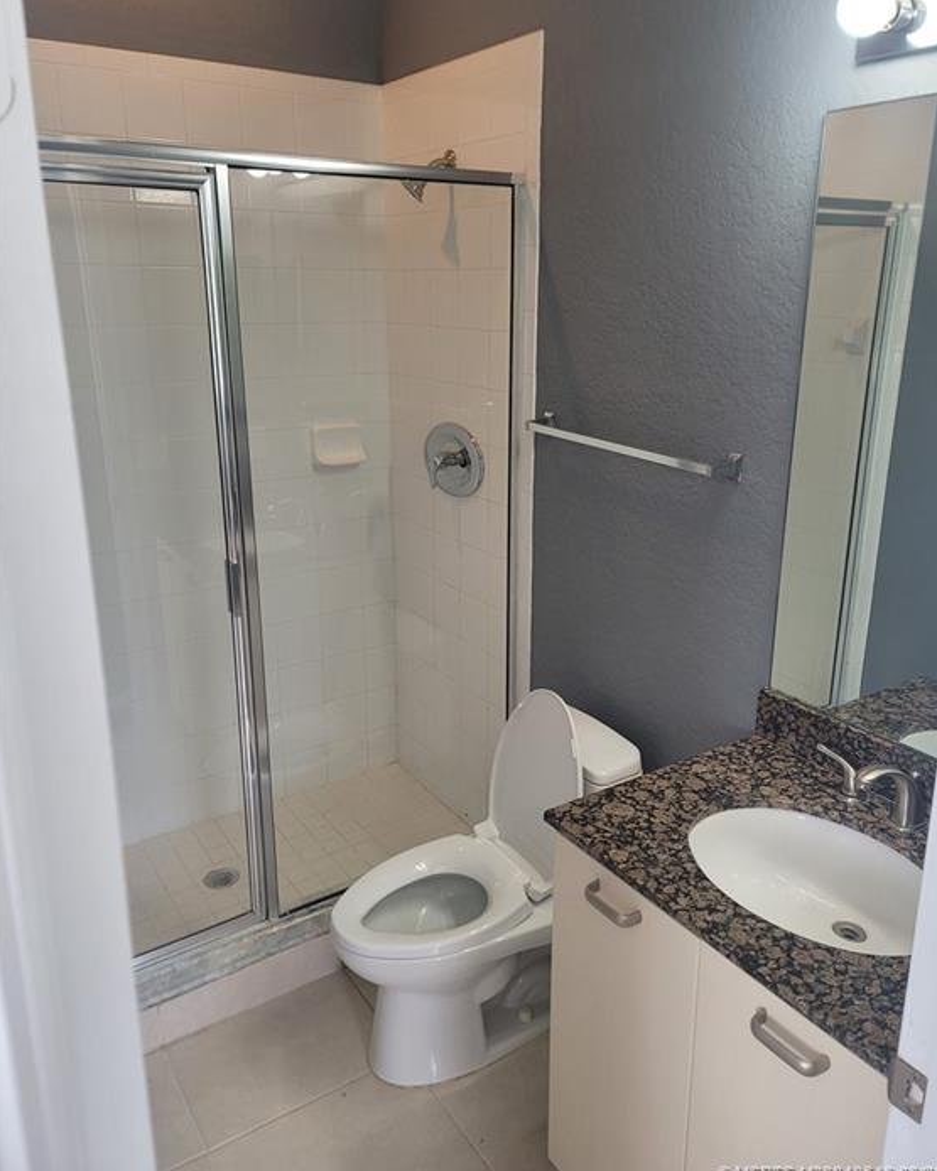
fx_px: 936
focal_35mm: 27
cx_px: 481
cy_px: 537
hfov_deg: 53.2
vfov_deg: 64.0
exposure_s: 1/120
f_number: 1.8
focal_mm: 7
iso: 200
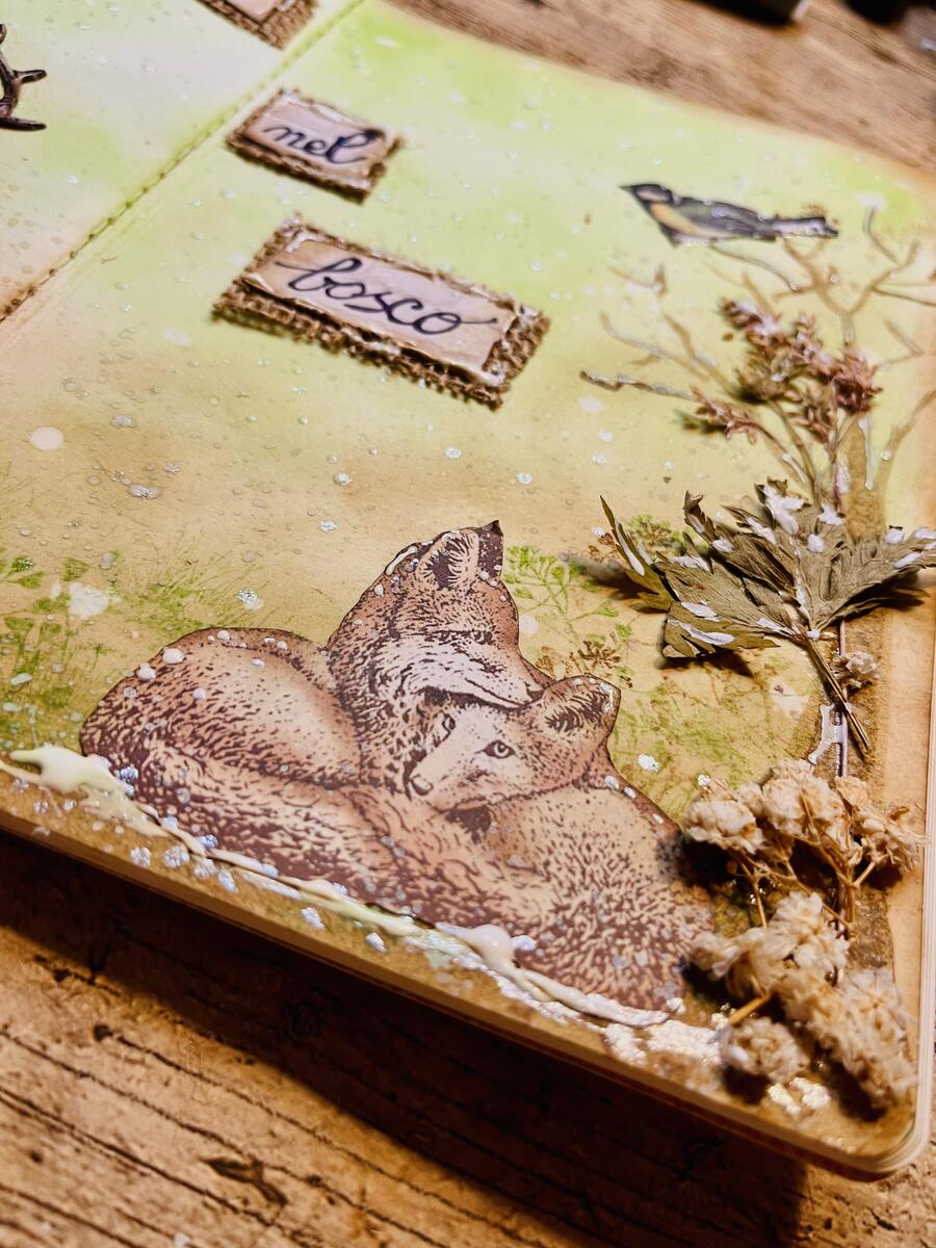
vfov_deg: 67.3
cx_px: 468
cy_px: 624
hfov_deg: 53.1
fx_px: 937
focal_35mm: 26
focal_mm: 5.1
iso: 80
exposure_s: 1/50
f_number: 1.6
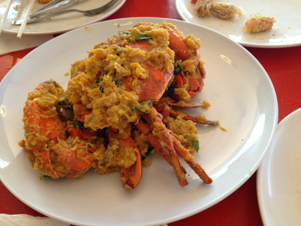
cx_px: 150
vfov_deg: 42.9
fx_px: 287
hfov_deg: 55.4
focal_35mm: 33
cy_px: 113
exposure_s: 1/20
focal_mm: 4.13
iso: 100
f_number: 2.4
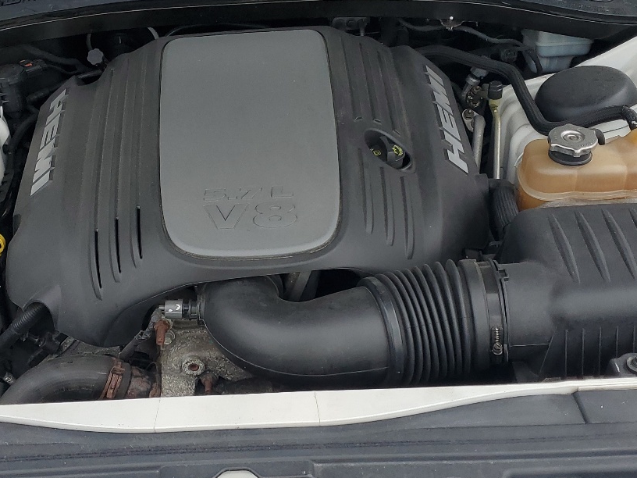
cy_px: 217
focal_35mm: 51
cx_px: 259
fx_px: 938
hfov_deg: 37.4
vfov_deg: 28.5
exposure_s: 1/1429
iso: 50
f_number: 1.5
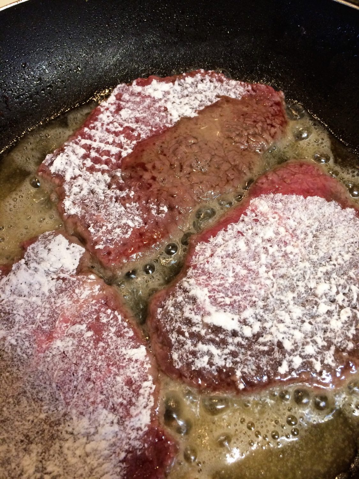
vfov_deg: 61.7
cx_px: 180
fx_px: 401
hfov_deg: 48.2
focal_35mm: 29
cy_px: 240
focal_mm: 4.15
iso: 125
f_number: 2.2
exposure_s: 1/30
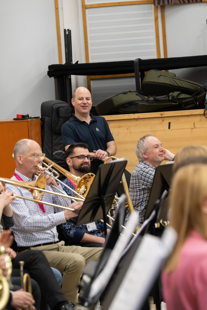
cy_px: 155
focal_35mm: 175
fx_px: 1509
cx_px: 104
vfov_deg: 11.7
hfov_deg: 7.8
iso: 4000
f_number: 5.6
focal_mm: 175
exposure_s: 1/160
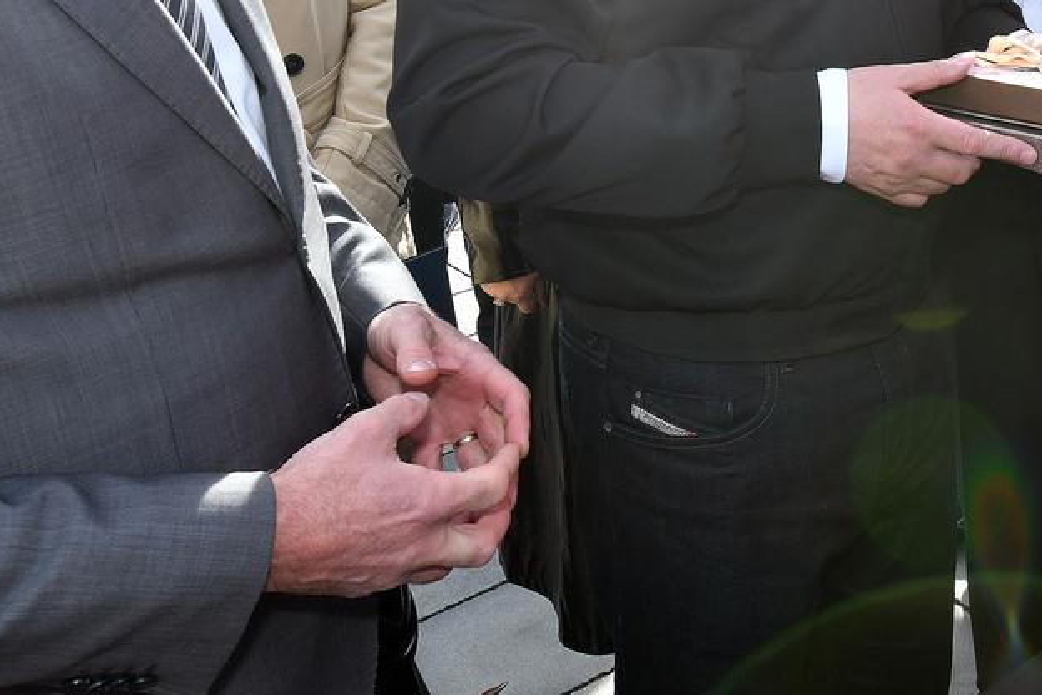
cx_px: 947
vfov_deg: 29.4
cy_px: -72
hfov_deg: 43.2
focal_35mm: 41
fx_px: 1187
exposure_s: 1/250
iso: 250
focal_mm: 16
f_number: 7.1
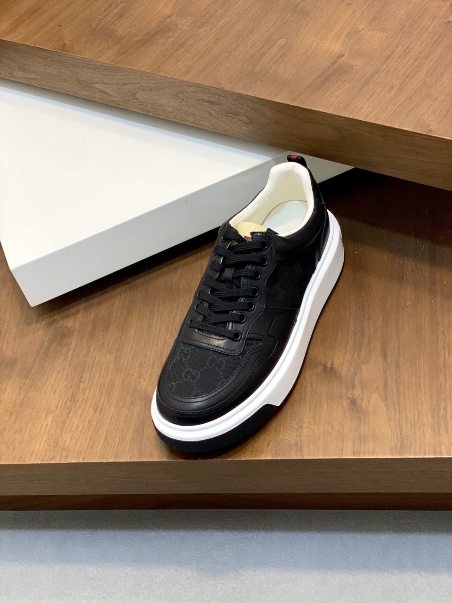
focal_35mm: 52
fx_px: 905
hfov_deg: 28.0
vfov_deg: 36.8
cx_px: 226
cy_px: 302
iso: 64
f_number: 2
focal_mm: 6
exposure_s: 1/100
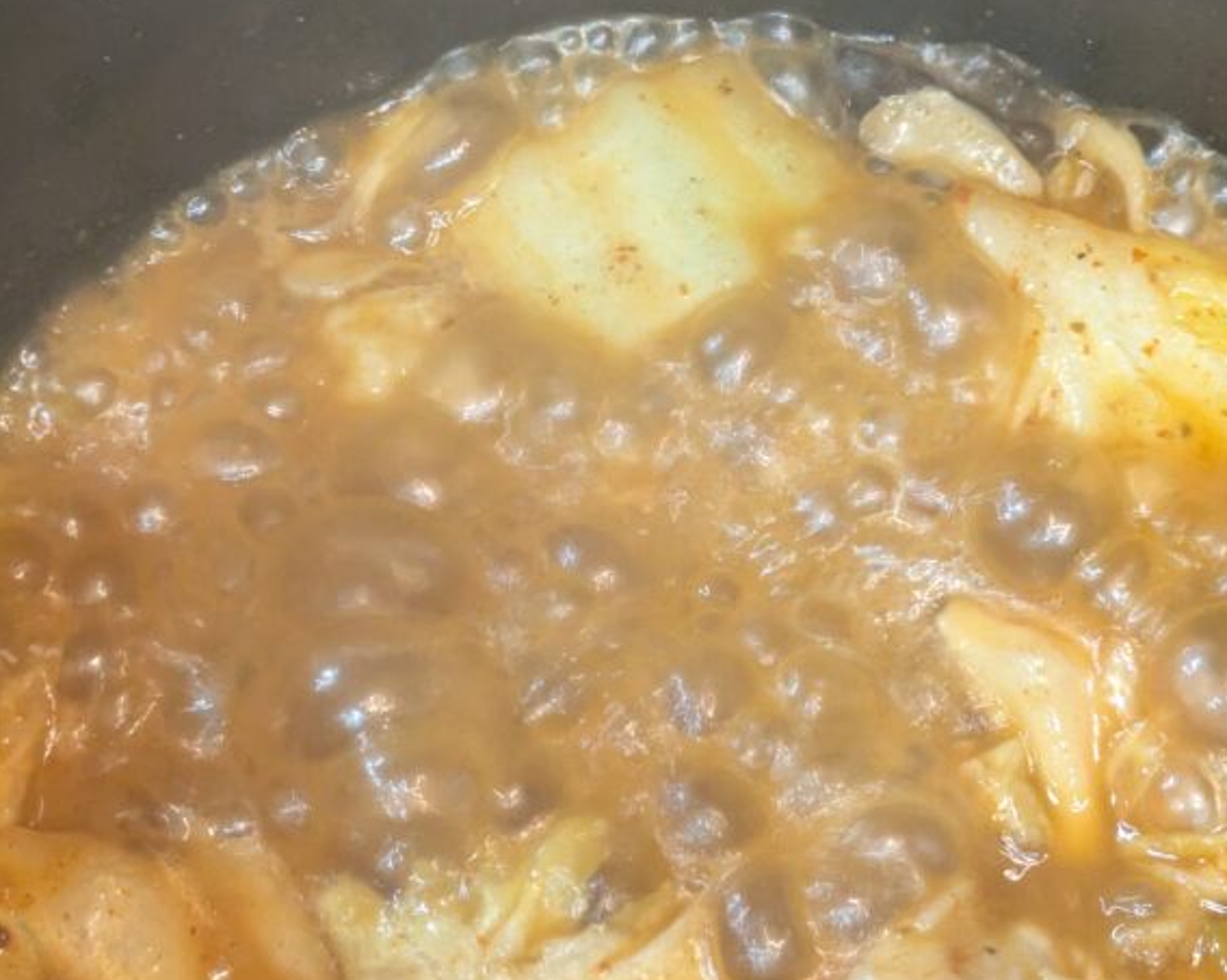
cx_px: 685
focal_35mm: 90
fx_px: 3267
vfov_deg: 17.1
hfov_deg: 21.3
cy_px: 541
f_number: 1.89
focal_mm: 5.43
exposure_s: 1/33.3
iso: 228
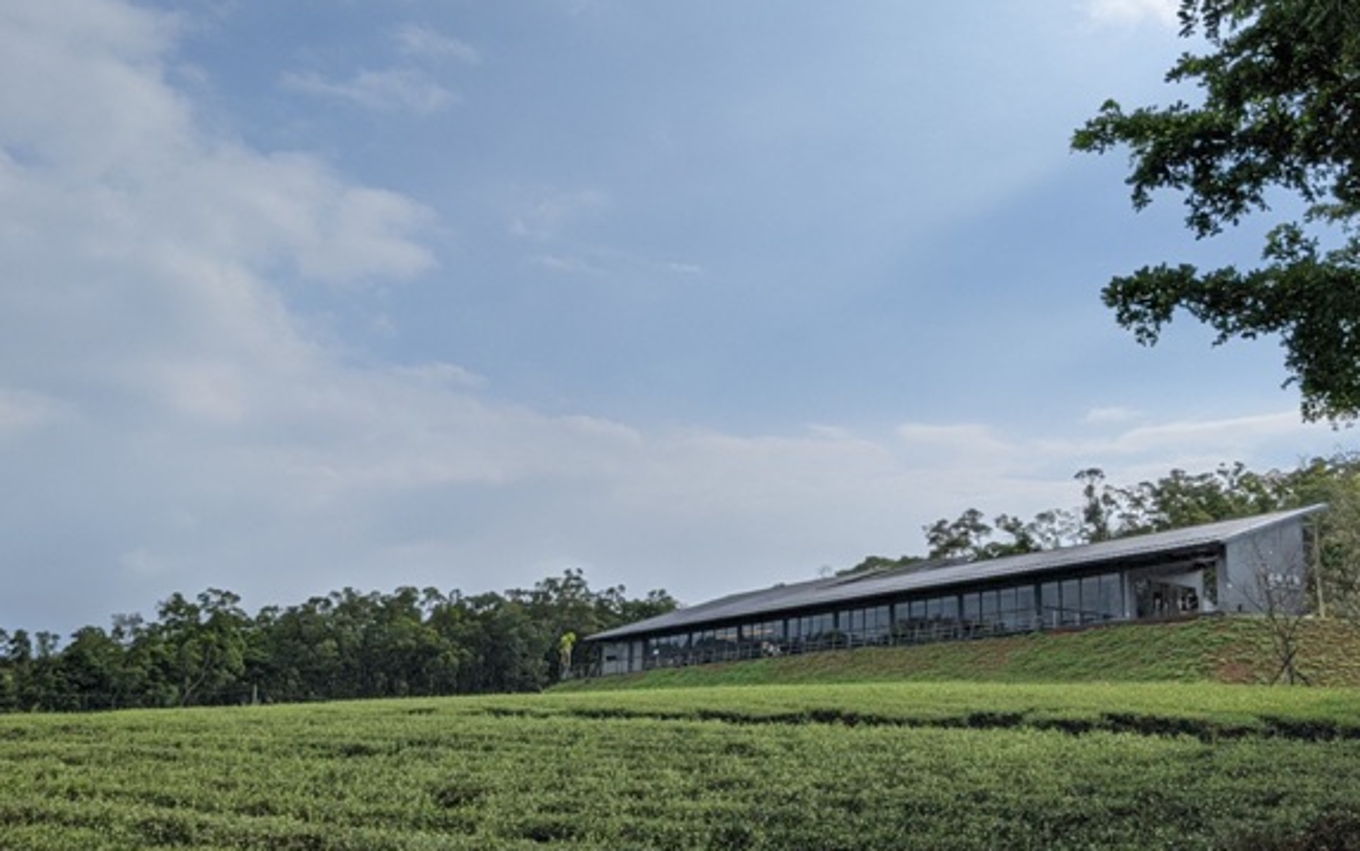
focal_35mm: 40
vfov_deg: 32.0
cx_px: 685
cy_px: 387
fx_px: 1483
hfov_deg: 49.3
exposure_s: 1/7812
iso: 86
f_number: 1.73
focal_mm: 4.38
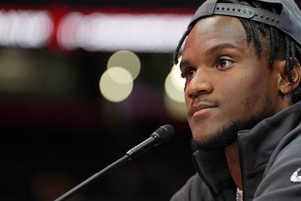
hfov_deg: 10.4
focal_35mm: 197
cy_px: 103
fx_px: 1647
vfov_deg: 7.0
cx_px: 186
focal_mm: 153
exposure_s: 1/500
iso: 4000
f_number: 2.8
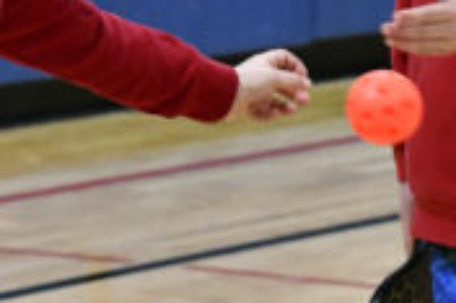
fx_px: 6846
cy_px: 84
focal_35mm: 541
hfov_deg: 3.8
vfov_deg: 2.5
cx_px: 187
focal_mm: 62
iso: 3200
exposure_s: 1/200
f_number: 4
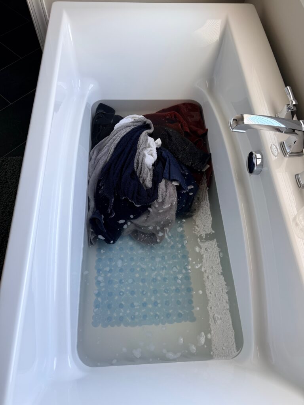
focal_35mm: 24
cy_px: 202
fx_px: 281
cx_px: 152
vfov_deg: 71.6
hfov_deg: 56.8
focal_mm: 6.76
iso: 80
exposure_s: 1/121
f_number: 1.78
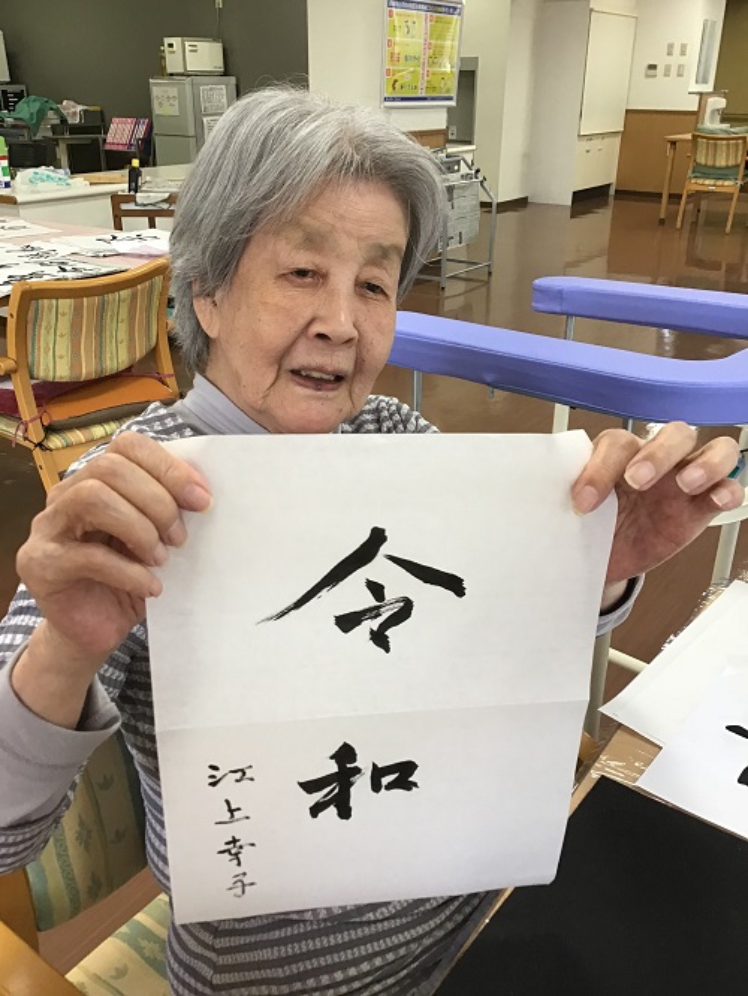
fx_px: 893
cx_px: 374
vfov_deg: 58.3
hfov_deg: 45.5
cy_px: 498
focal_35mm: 31
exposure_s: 1/30
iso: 32
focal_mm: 3.3
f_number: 2.4
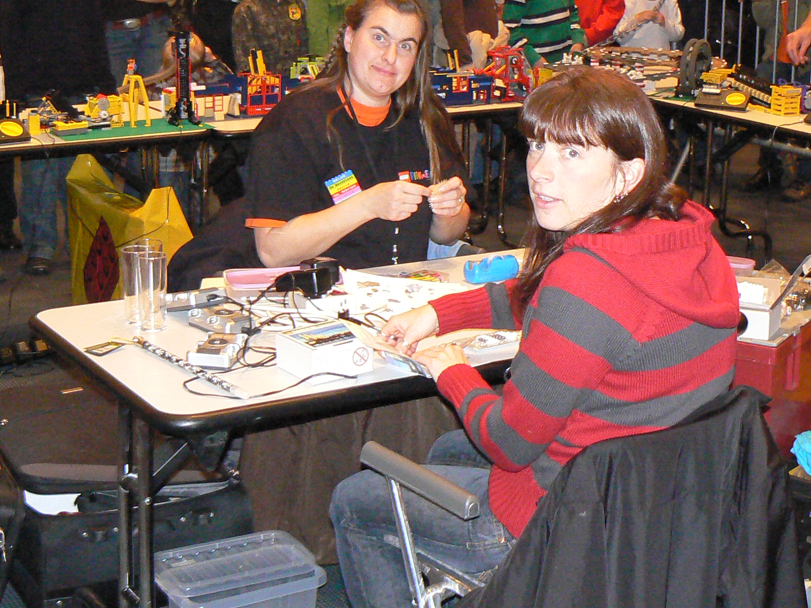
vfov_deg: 22.2
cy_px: 233
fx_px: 1546
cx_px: 442
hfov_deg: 29.4
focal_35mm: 66
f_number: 2.8
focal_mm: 6.2
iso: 320
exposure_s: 1/25
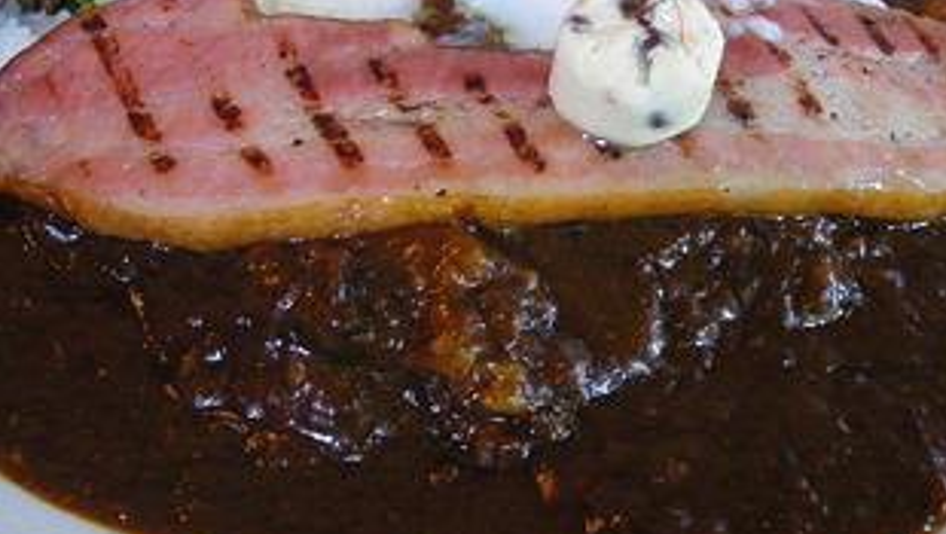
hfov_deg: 36.5
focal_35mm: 57
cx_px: 539
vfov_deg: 20.9
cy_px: 119
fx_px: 1431
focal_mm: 6.3
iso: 400
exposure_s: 1/50
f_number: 3.5
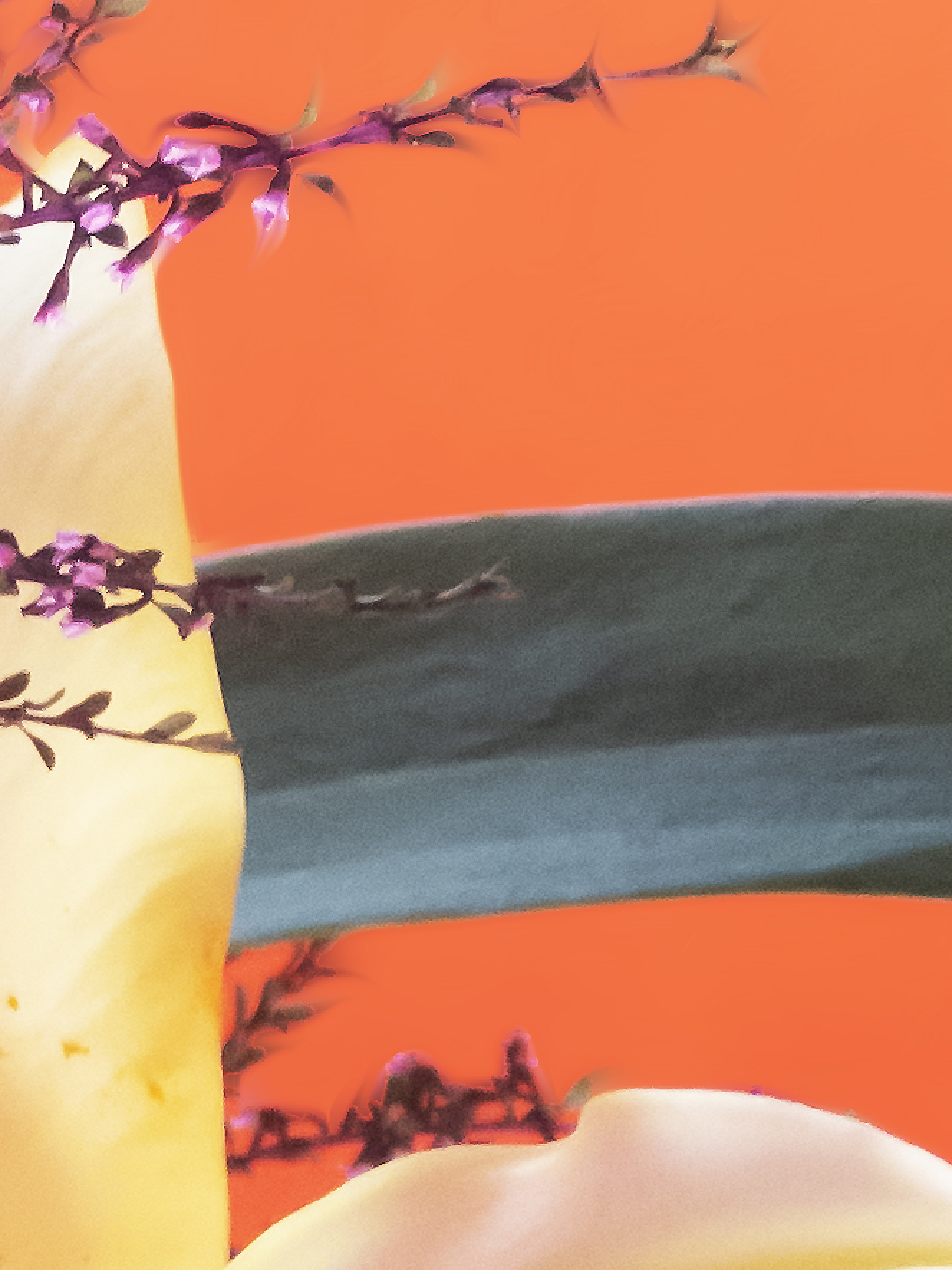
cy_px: 1534
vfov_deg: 3.0
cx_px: -1096
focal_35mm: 666
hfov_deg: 2.2
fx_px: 24422
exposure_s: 1/60
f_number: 3.9
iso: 1600
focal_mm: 40.84
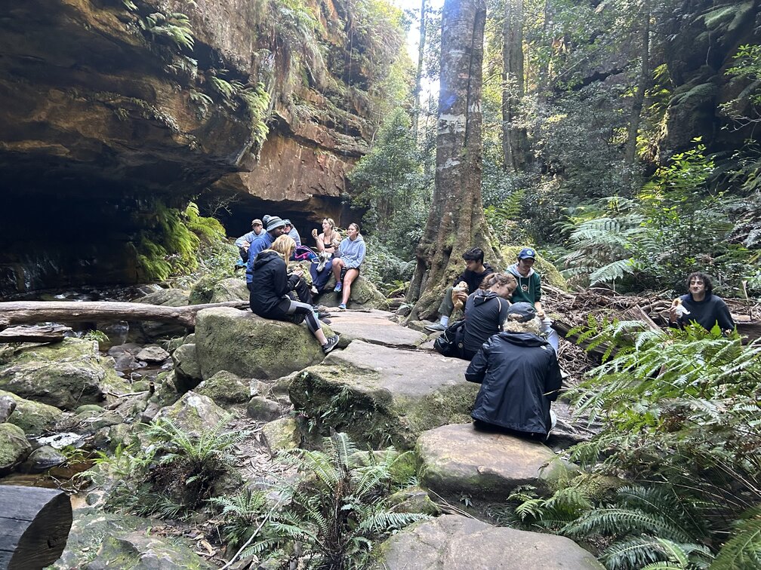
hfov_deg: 67.3
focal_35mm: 26
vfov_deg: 53.1
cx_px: 380
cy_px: 285
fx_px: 572
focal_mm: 5.7
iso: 320
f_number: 1.5
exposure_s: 1/60
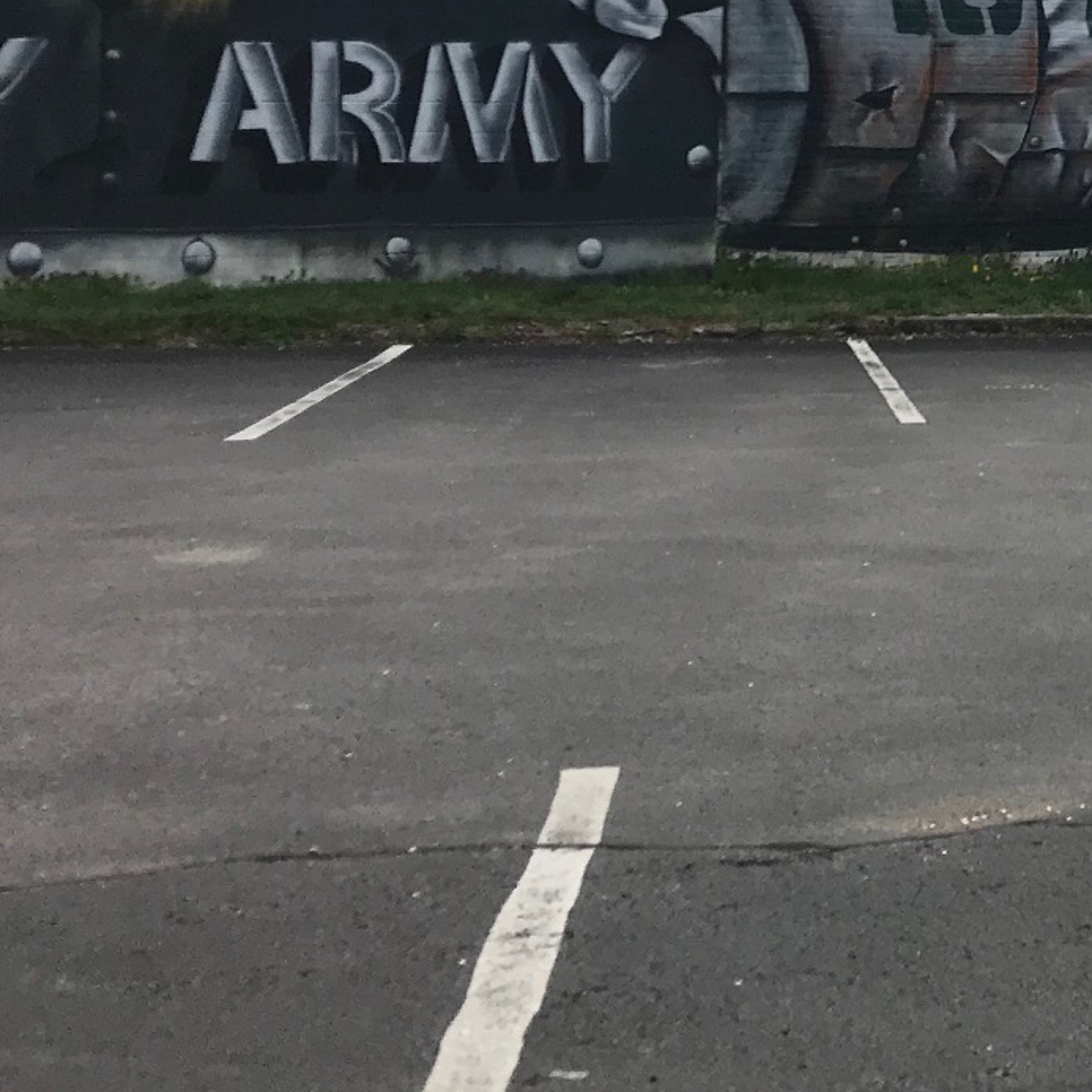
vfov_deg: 22.8
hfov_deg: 21.2
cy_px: -68
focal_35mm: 72
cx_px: 1511
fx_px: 2570
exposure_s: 1/3690
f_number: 1.8
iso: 20
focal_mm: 3.99
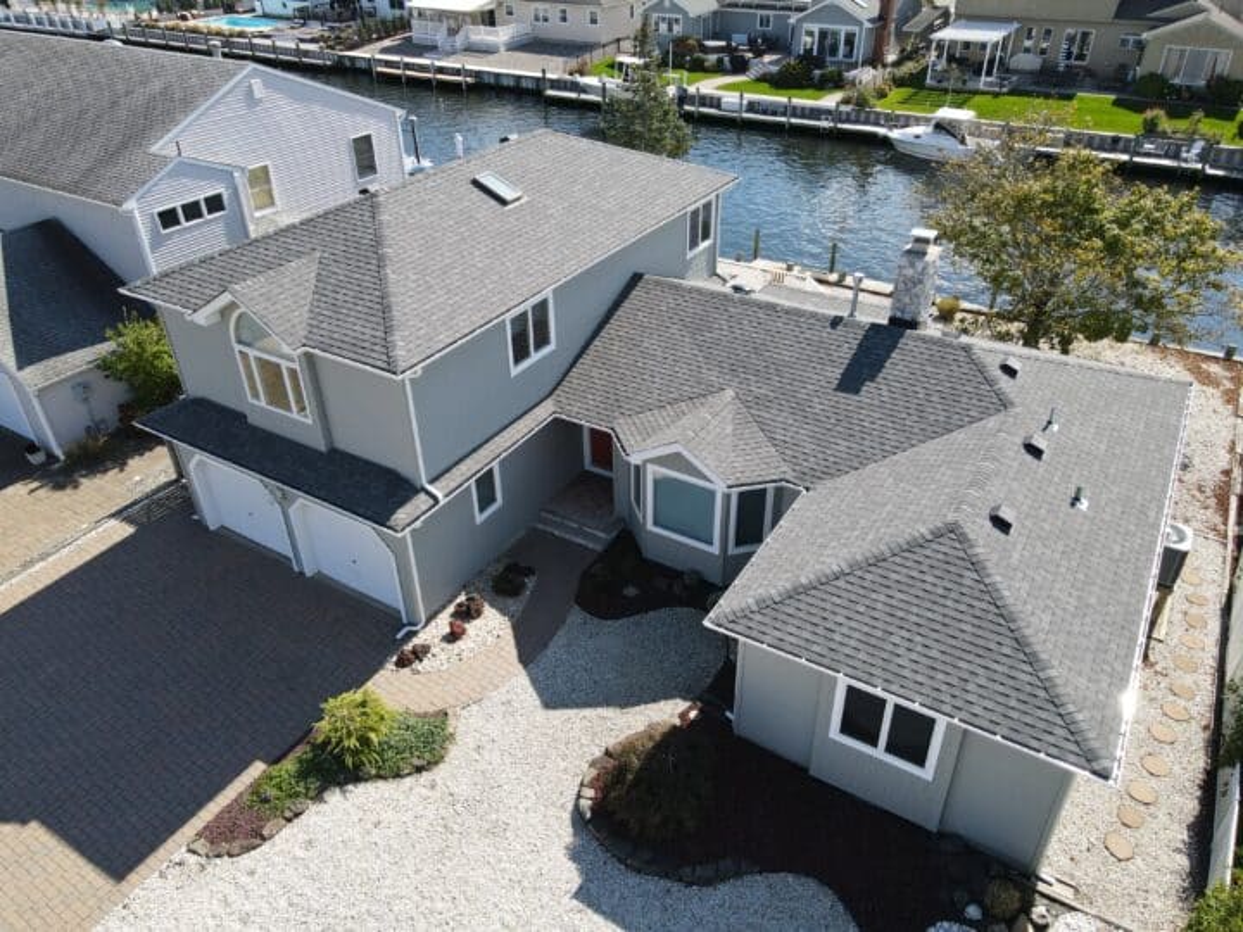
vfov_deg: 56.8
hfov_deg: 71.6
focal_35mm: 24
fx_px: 862
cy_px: 466
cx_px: 622
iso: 100
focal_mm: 4.5
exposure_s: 1/350
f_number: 2.8
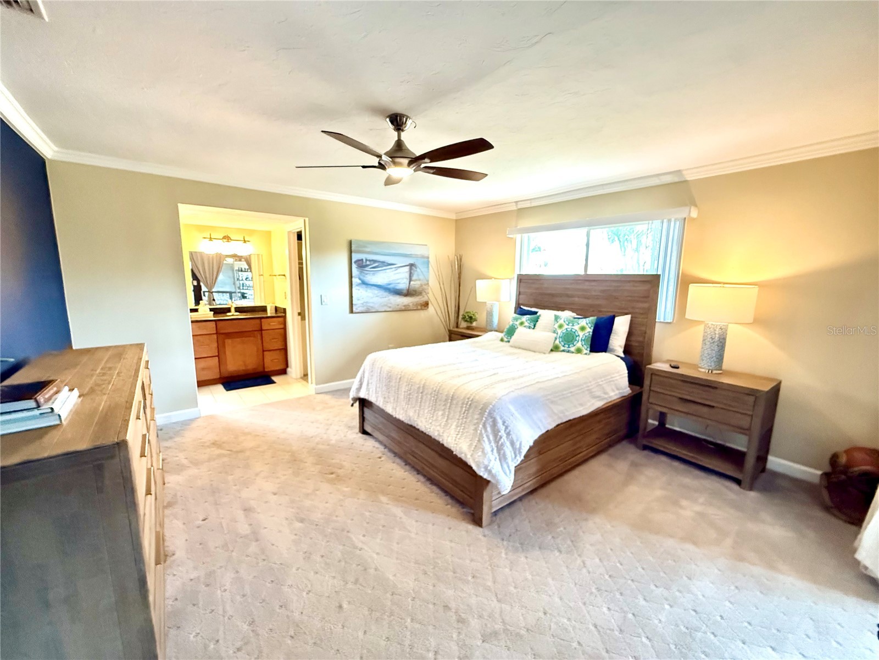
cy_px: 330
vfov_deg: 85.7
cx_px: 440
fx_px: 356
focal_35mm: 14
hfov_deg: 102.1
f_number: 2.2
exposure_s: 1/60
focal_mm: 2.22
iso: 1000
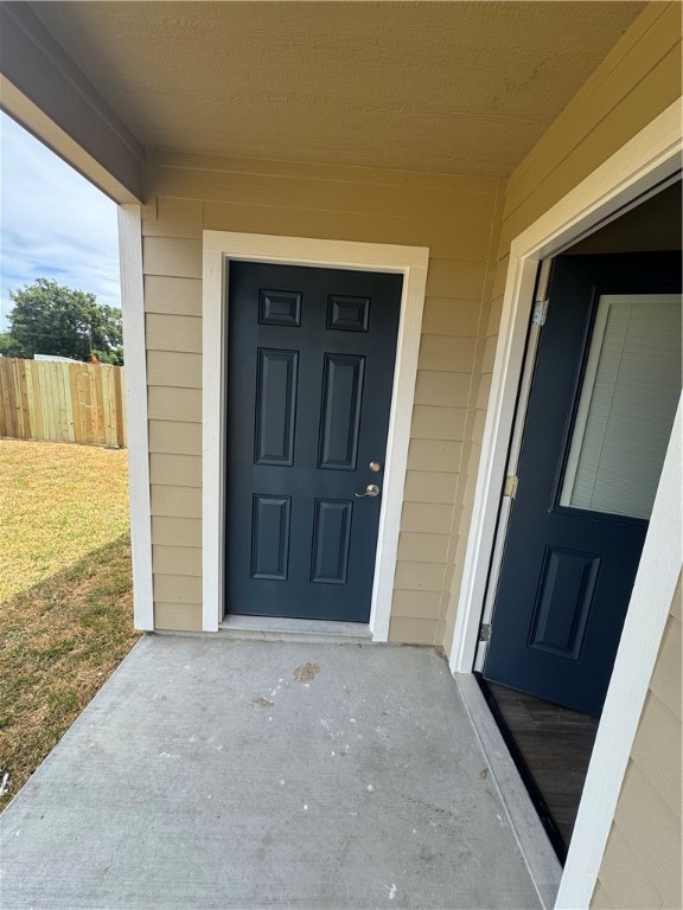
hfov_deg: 85.7
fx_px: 368
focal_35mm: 14
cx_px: 342
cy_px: 455
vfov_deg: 102.1
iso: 40
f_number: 2.2
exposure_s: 1/425
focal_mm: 2.22
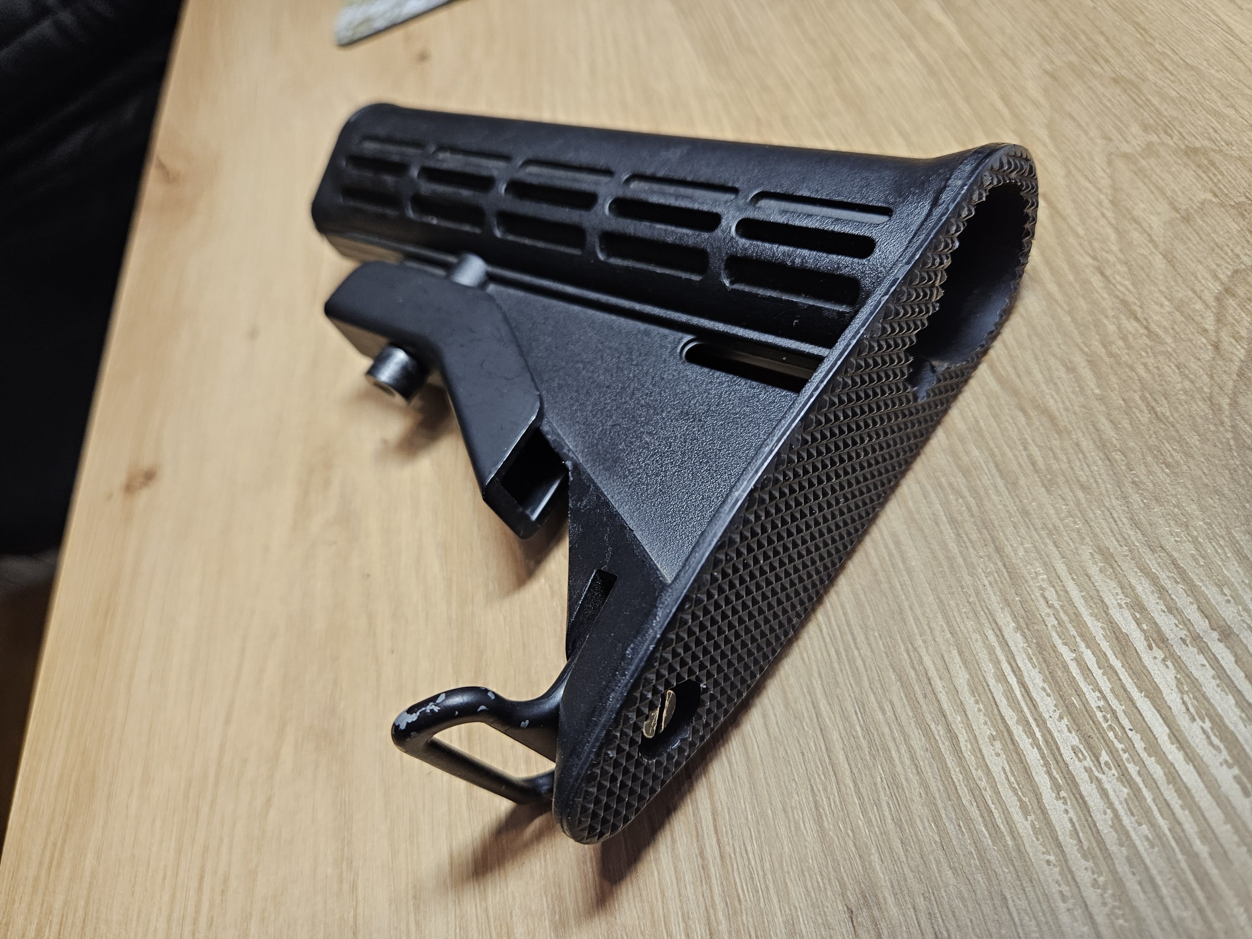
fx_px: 832
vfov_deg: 58.9
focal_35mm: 23
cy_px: 470
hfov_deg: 73.9
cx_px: 626
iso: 200
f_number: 1.8
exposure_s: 1/100
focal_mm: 5.4
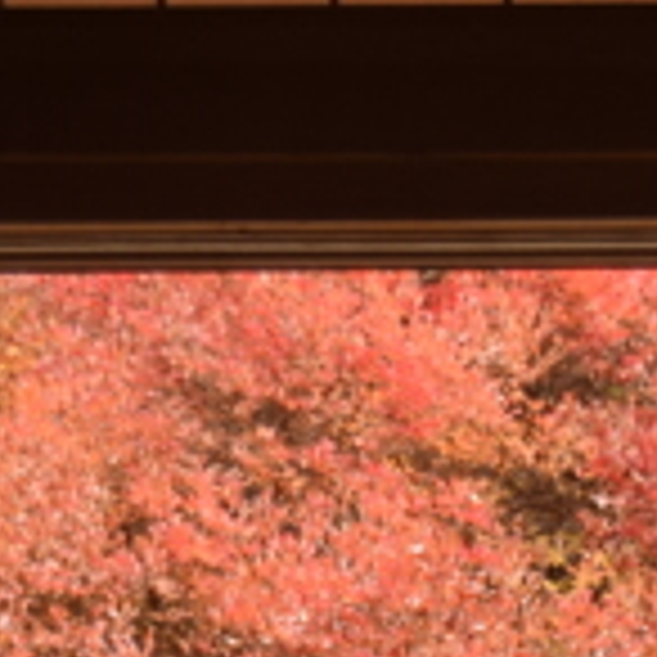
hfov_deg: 7.5
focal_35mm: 233
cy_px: 1125
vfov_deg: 7.3
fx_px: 5003
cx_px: 747
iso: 400
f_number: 4
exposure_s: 1/50
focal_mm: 26
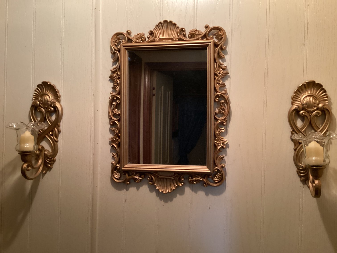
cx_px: 168
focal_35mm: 31
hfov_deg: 58.3
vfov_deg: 45.4
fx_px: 302
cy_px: 126
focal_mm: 3.3
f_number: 2.4
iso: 400
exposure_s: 1/40
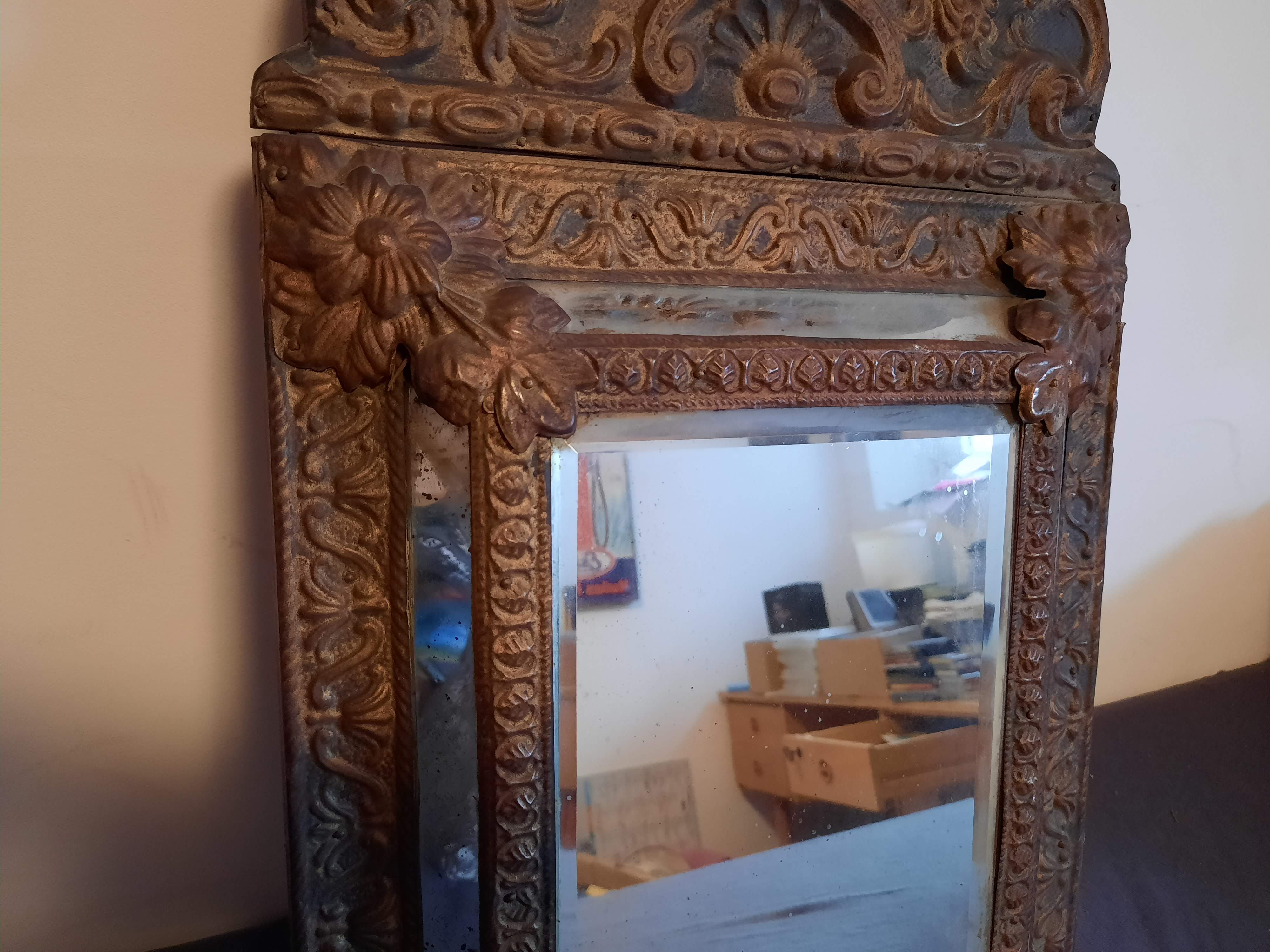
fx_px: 917
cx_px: 635
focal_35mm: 25
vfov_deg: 54.9
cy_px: 476
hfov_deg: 69.4
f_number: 2
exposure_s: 1/25
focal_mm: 4.6
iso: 500
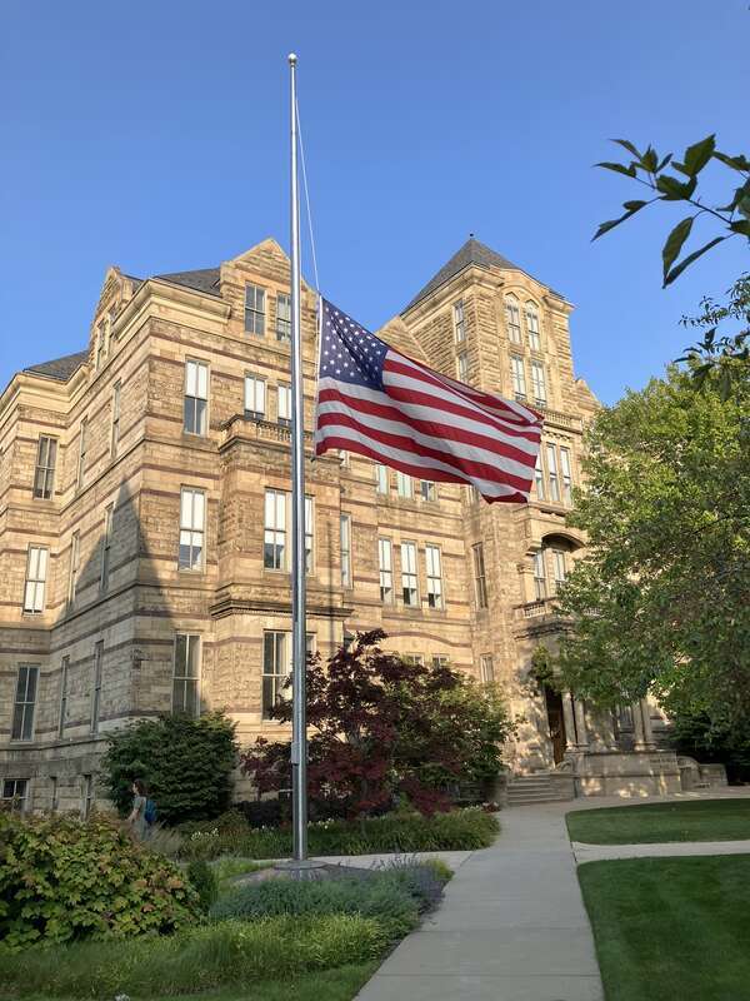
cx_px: 375
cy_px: 500
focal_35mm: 28
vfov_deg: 63.4
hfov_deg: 49.7
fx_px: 809
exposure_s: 1/972
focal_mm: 3.99
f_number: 1.8
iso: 32
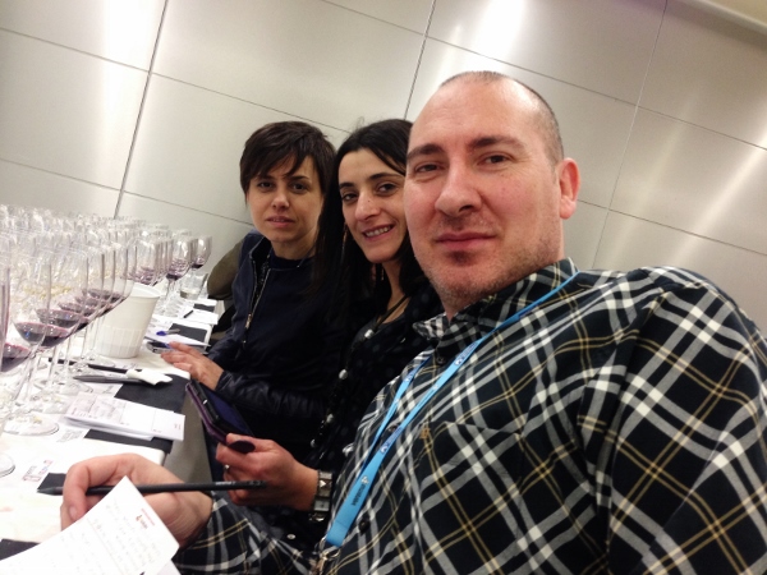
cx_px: 384
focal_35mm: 33
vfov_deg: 42.9
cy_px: 288
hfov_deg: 55.4
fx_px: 731
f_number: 2.4
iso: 160
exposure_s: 1/20
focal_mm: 4.12
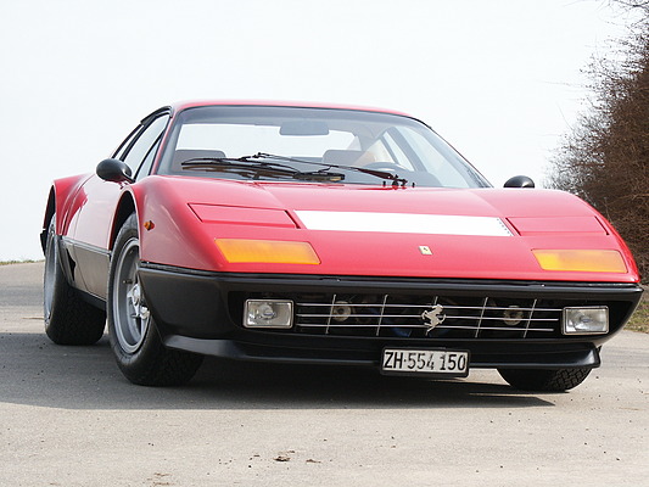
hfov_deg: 16.7
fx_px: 2213
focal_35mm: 118
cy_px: 244
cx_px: 324
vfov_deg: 12.6
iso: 100
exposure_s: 1/500
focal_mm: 29.13
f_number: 5.6
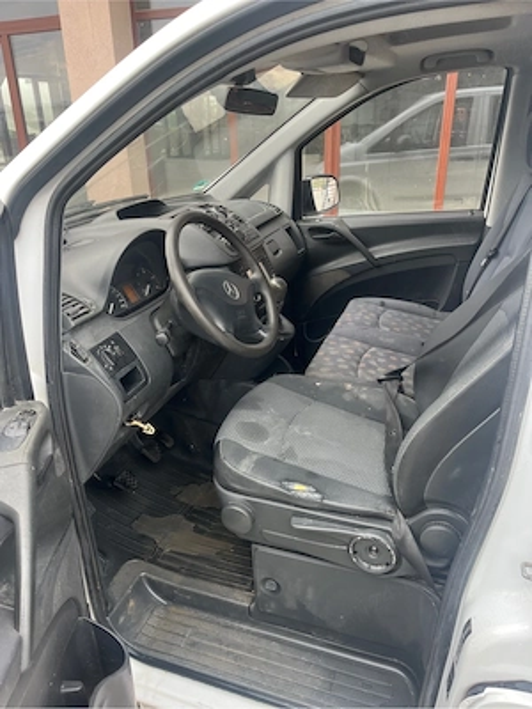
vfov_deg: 67.3
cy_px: 354
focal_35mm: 26
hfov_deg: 53.1
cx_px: 266
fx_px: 533
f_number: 1.6
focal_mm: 5.1
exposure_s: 1/172
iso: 50
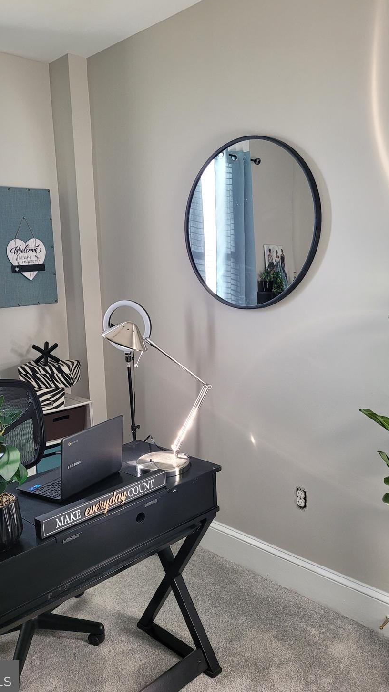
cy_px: 333
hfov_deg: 38.9
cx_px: 174
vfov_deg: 64.3
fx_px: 550
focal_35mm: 30
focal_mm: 5.4
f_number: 1.8
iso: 200
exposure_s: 1/120
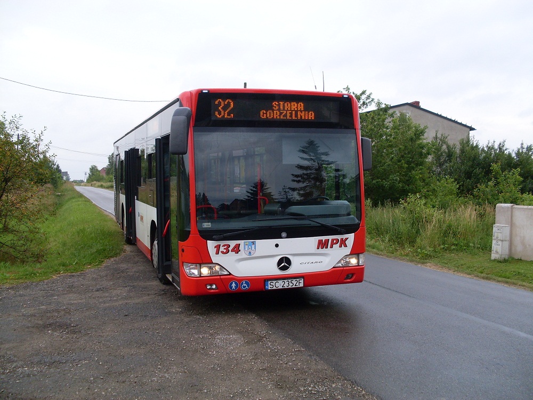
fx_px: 585
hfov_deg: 49.0
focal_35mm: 38
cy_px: 200
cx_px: 266
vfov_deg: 37.7
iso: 80
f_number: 2.8
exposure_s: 1/350
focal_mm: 6.3
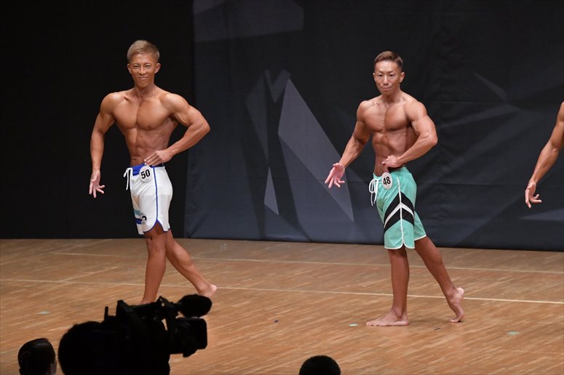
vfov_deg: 5.4
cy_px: 188
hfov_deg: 8.1
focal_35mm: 255
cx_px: 282
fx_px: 3993
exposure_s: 1/400
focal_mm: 170
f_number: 5.6
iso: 6400
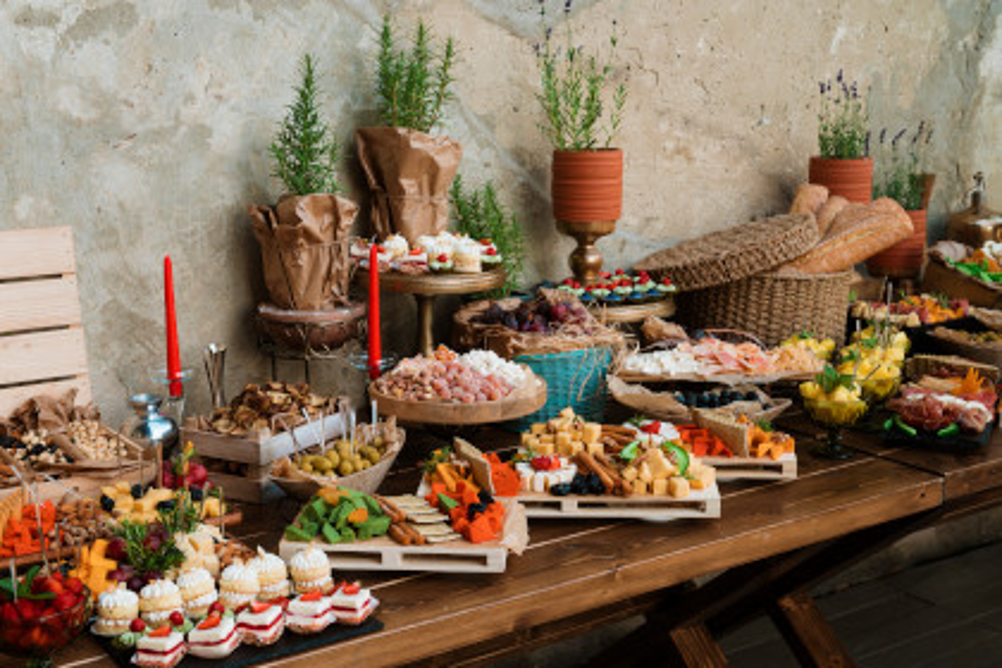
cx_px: 501
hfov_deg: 41.1
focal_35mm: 48
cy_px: 334
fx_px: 1336
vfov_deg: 28.1
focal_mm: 48
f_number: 7.1
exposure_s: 1/60
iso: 320
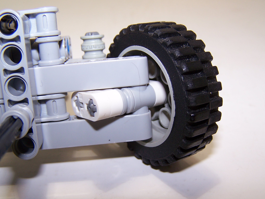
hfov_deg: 42.1
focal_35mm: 45
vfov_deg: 32.1
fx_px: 344
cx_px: 142
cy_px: 111
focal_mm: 6.3
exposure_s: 1/60
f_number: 2.8
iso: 80
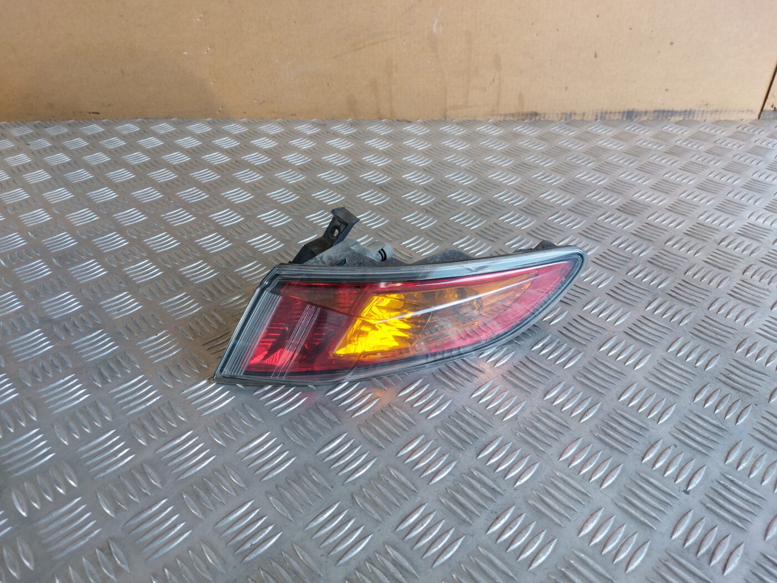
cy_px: 292
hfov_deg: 69.4
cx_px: 388
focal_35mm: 25
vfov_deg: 54.9
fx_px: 561
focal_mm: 5.23
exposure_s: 1/50
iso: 64
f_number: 1.8
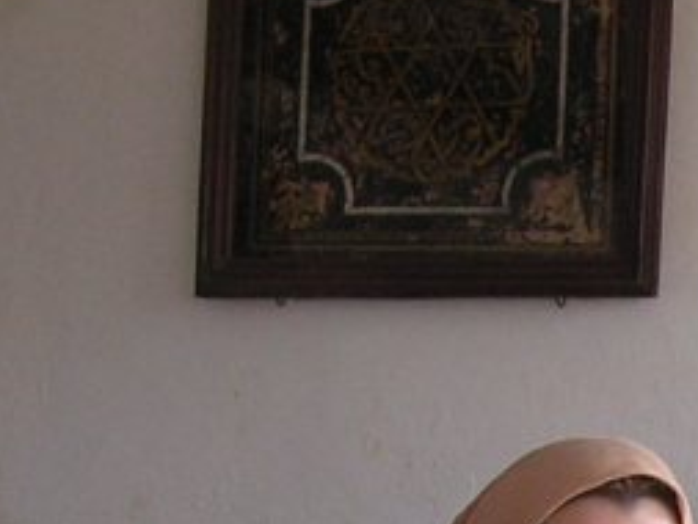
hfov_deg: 12.2
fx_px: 3107
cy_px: 626
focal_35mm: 154
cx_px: 1051
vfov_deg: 9.5
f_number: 2.8
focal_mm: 5.8
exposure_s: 1/36.3
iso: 100
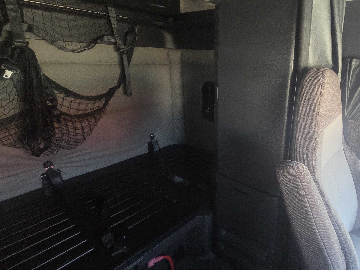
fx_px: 198
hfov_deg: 81.3
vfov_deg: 68.5
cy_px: 121
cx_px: 245
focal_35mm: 19
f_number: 2.2
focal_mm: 2.2
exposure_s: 1/60
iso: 400
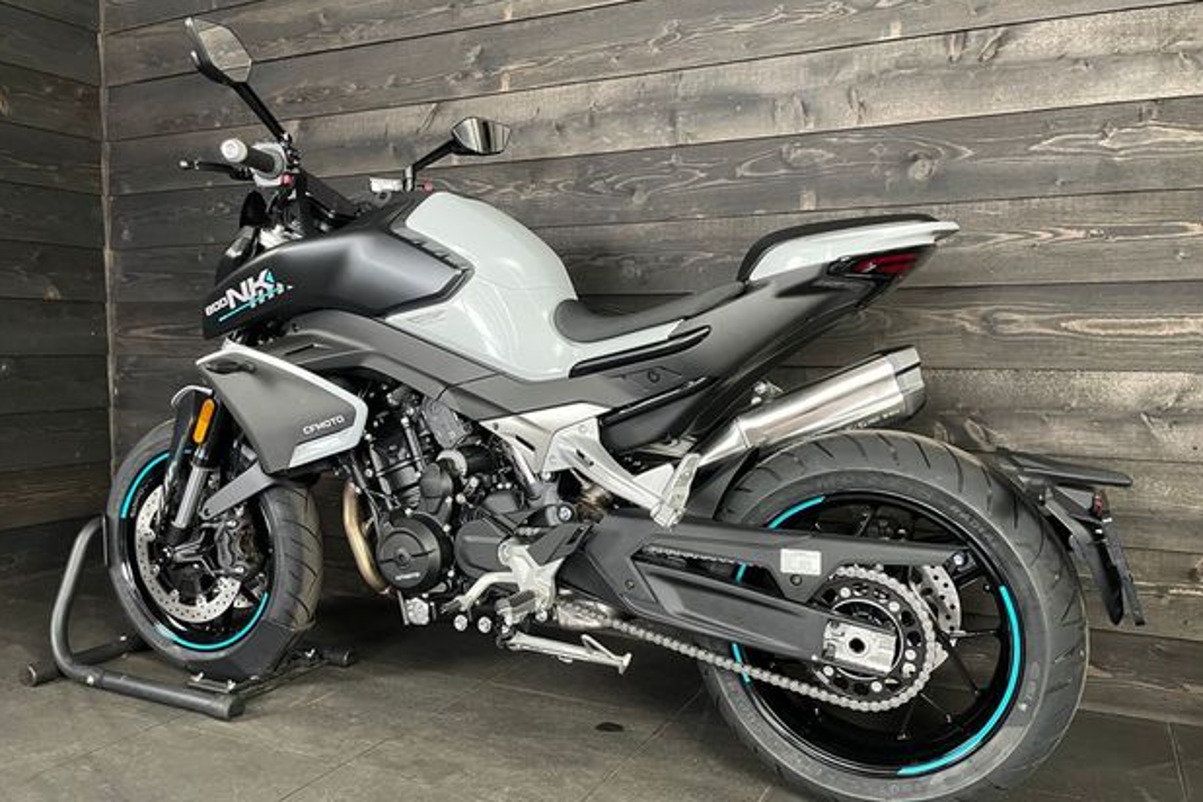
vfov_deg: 46.4
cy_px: 428
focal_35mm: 28
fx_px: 936
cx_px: 603
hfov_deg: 65.5
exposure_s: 1/33
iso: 400
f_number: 1.6
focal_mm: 4.2
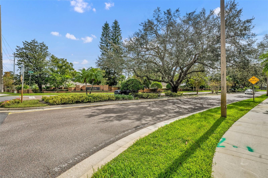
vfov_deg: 73.7
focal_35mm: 16
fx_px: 119
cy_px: 89
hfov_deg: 96.7
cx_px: 134
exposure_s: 1/400
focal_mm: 16
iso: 100
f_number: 7.1
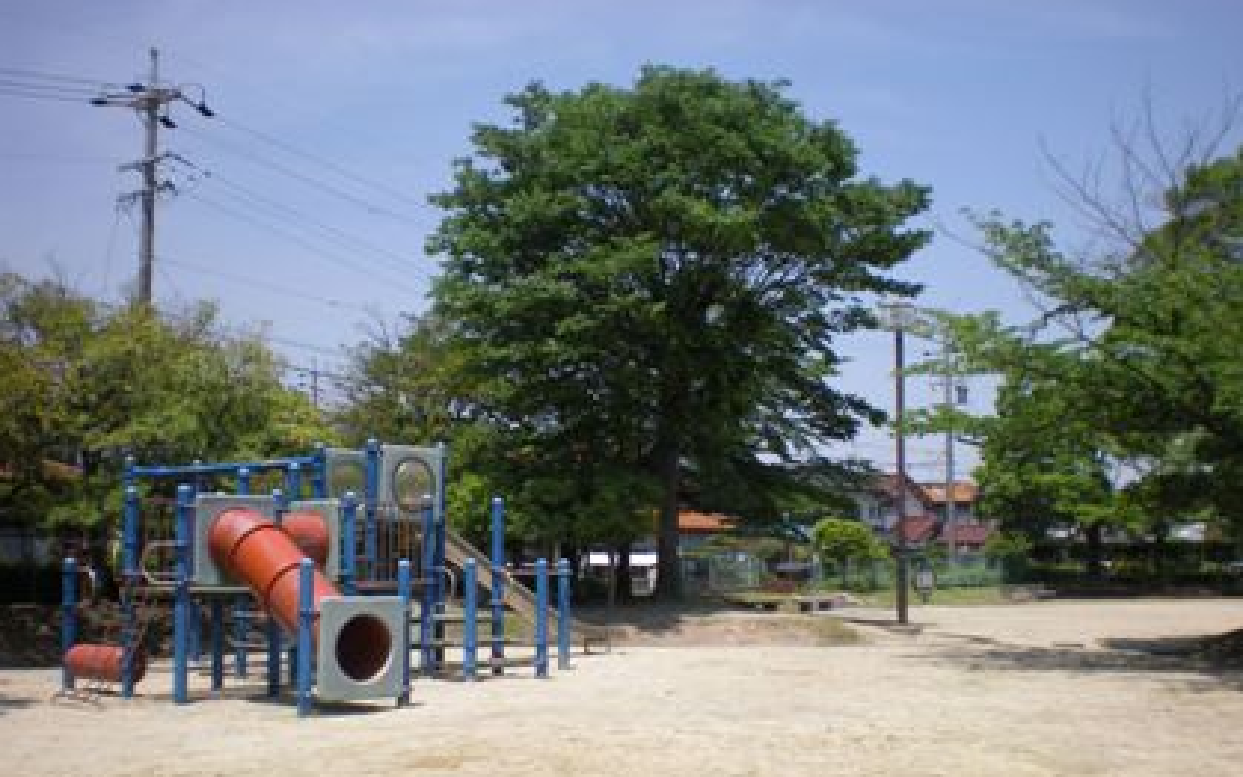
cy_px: 463
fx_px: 1389
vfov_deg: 31.2
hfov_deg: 48.2
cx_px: 622
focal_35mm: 41
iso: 64
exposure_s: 1/450
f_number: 4.6
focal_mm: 6.3
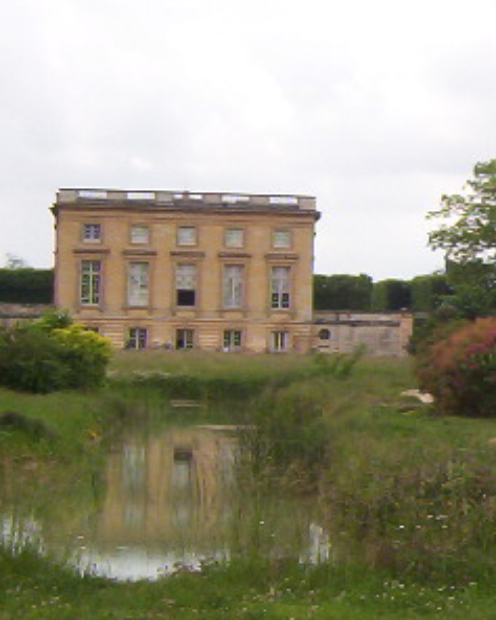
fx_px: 1779
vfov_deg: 19.8
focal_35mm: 97
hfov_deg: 15.4
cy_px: 312
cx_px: 567
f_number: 5.24
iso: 100
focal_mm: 5.54
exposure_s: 1/415
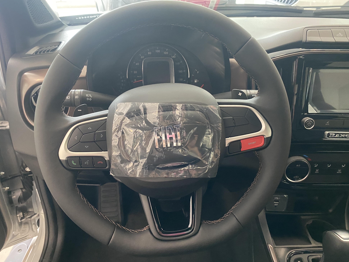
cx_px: 172
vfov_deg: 51.3
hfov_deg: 65.3
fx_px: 272
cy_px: 129
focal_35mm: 27
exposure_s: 1/45
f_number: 1.8
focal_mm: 4.25
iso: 500
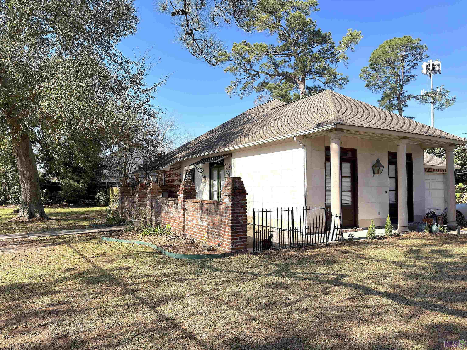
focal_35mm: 24
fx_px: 324
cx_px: 234
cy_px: 175
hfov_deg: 71.6
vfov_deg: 56.8
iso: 100
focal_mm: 6.76
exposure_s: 1/3135
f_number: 1.78
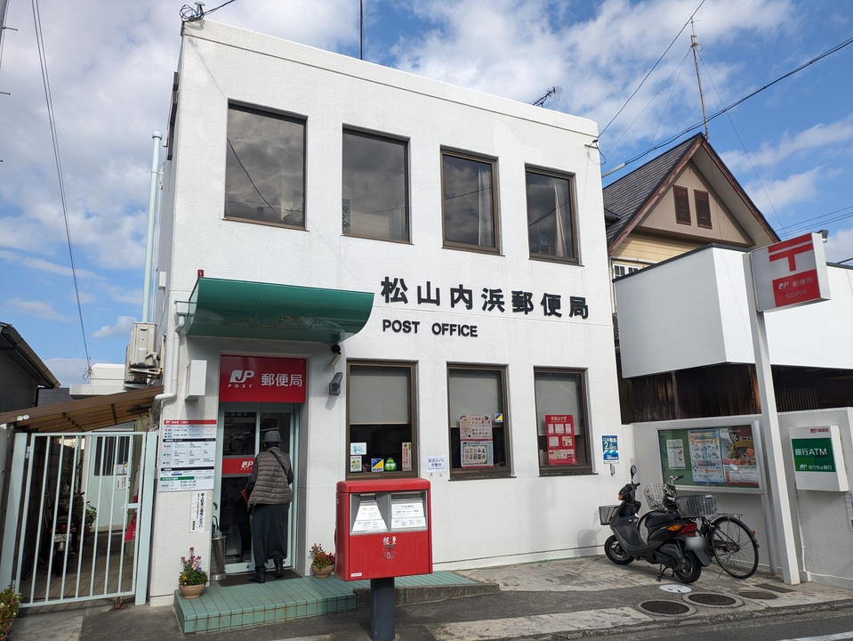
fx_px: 616
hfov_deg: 69.4
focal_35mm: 25
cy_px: 320
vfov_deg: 54.9
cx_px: 426
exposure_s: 1/2538
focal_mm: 5.43
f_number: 1.89
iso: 69
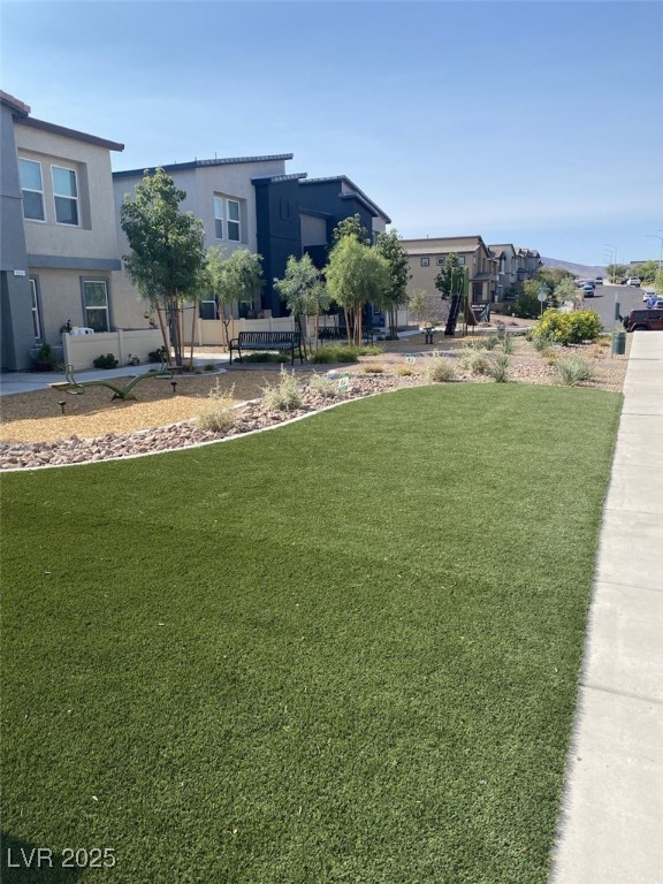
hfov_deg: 53.1
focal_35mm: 26
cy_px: 442
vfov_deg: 67.3
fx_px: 664
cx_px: 332
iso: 32
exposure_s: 1/2358
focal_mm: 4.25
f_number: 1.8
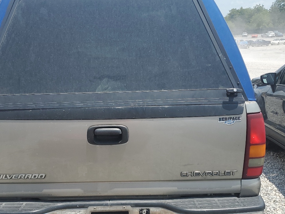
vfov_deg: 34.3
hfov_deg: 44.6
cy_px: 128
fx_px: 346
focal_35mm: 42
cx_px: 120
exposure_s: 1/2500
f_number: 1.5
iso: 50
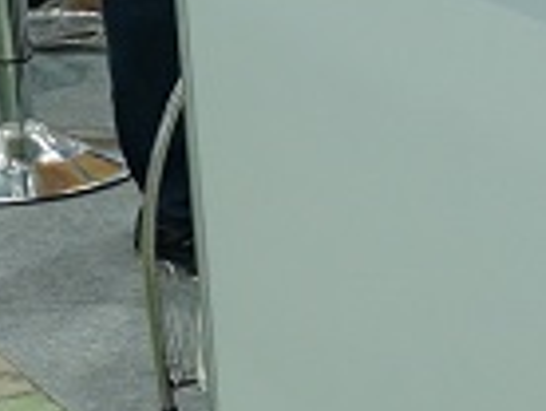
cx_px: 787
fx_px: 2279
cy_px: -417
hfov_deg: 13.0
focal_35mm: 144
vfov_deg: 9.6
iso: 800
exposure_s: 1/125
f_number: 3.2
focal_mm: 26.6
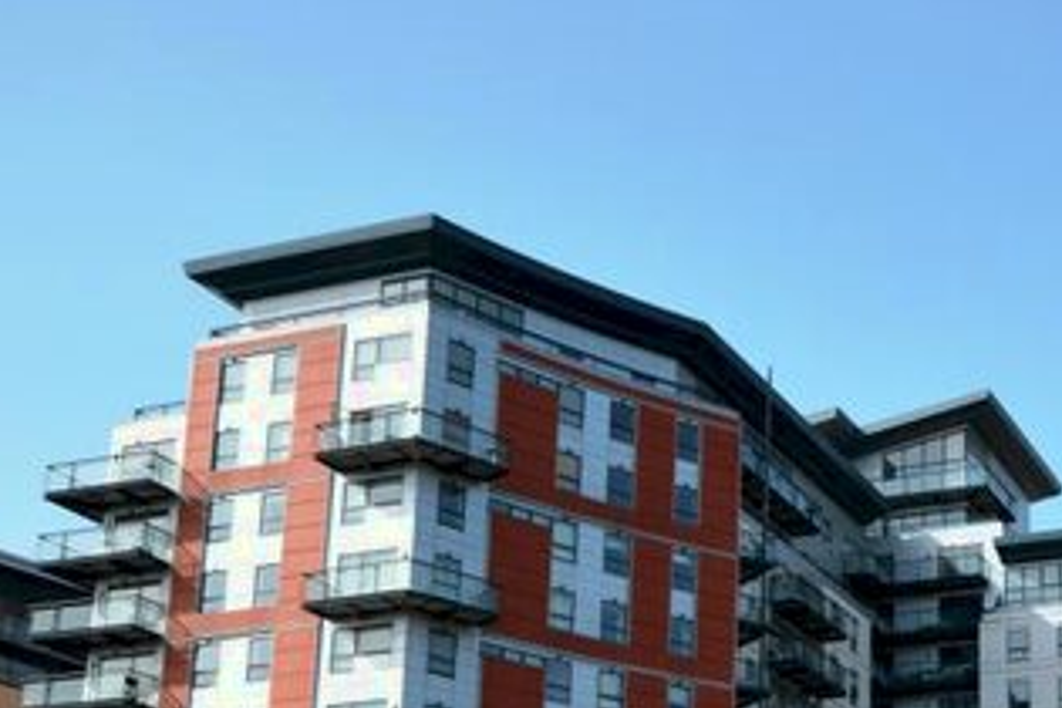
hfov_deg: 31.8
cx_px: 961
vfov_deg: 21.6
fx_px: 1770
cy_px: 752
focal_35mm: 60
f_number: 8
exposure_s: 1/250
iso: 100
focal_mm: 18
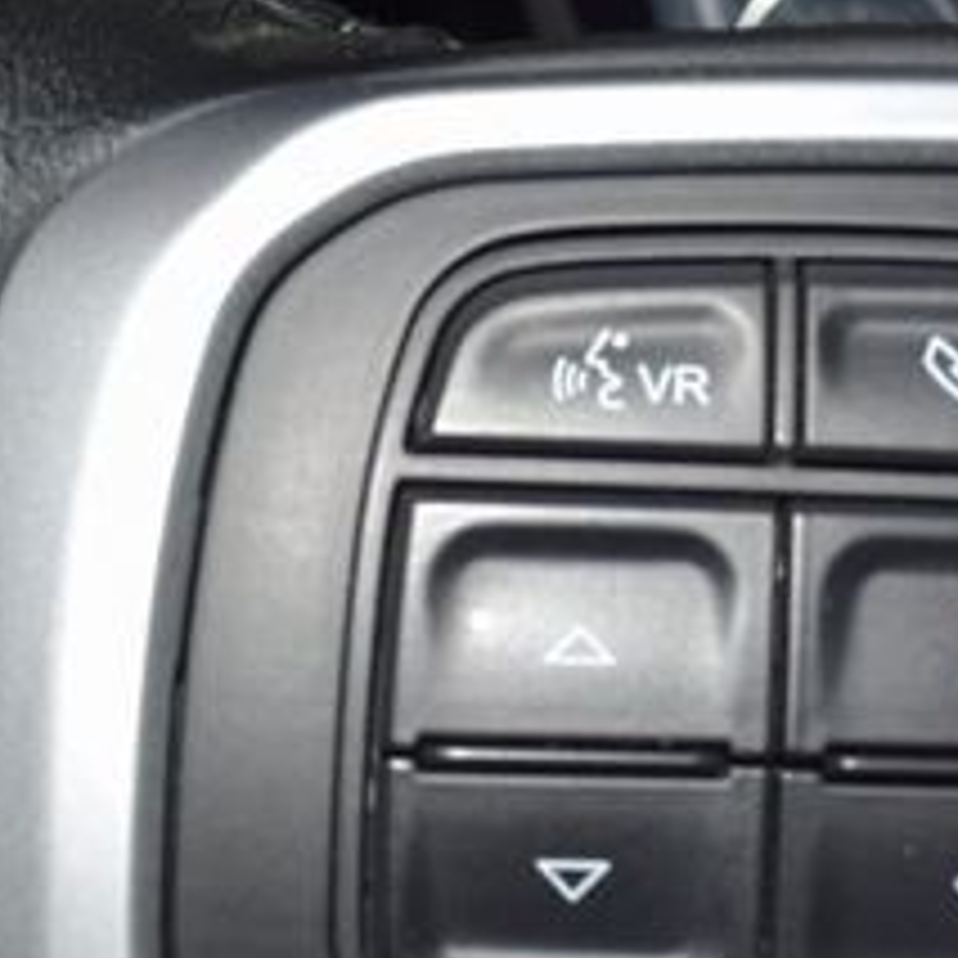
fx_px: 2160
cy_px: 695
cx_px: 724
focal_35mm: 69
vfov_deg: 24.8
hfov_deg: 24.7
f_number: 8
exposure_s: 1/60
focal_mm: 18
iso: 100
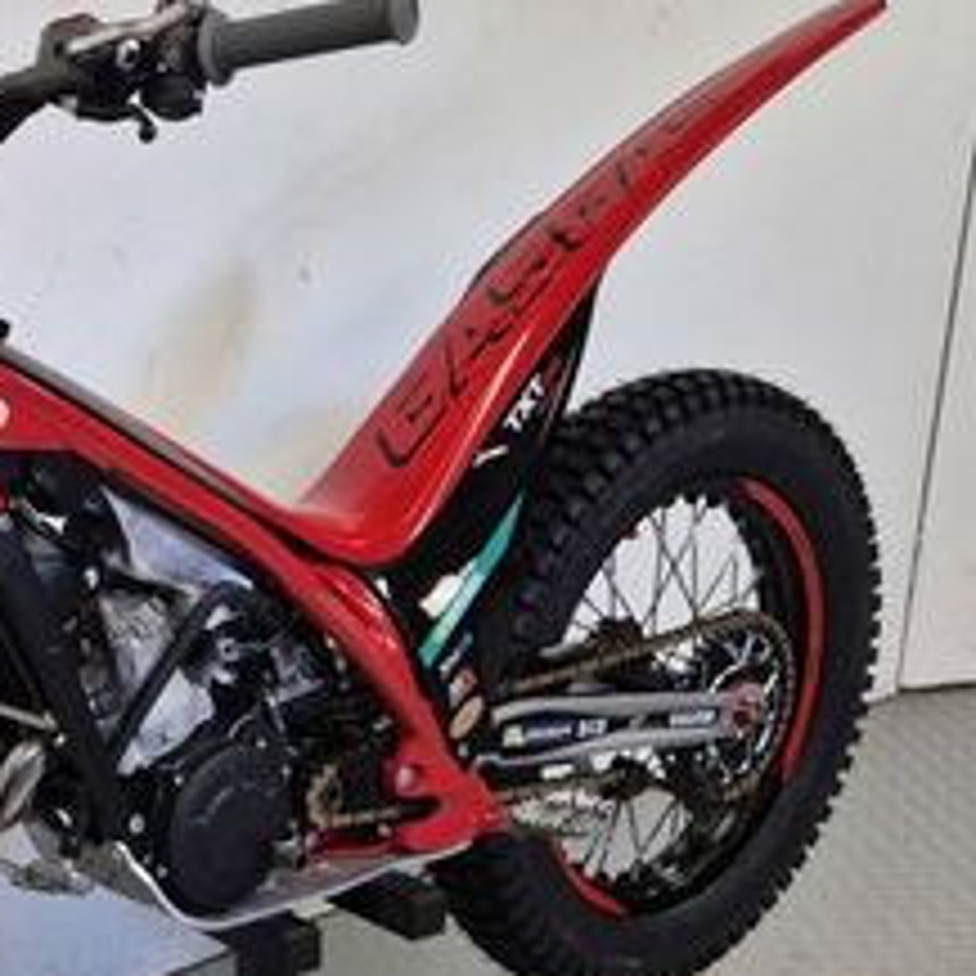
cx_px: -247
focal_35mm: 60
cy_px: 684
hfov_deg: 25.2
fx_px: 1914
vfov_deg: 28.3
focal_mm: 5.4
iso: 200
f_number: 1.8
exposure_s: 1/100
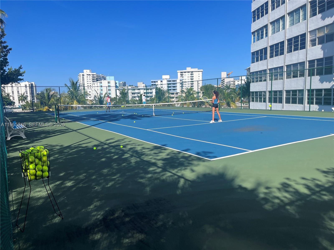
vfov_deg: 53.1
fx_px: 251
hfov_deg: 67.3
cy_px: 125
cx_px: 167
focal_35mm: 26
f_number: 1.6
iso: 50
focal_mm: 5.1
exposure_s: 1/3876
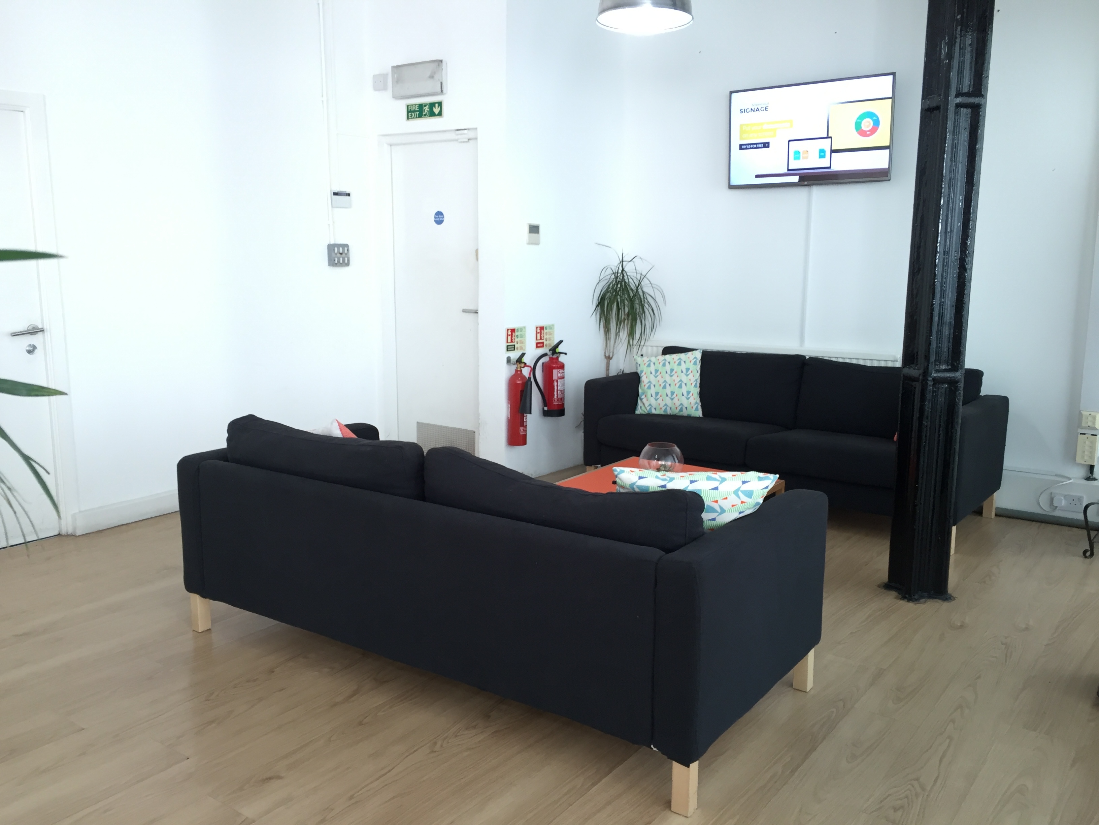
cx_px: 550
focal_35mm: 29
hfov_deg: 61.7
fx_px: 921
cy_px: 412
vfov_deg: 48.2
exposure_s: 1/33
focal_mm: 4.15
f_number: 2.2
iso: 80
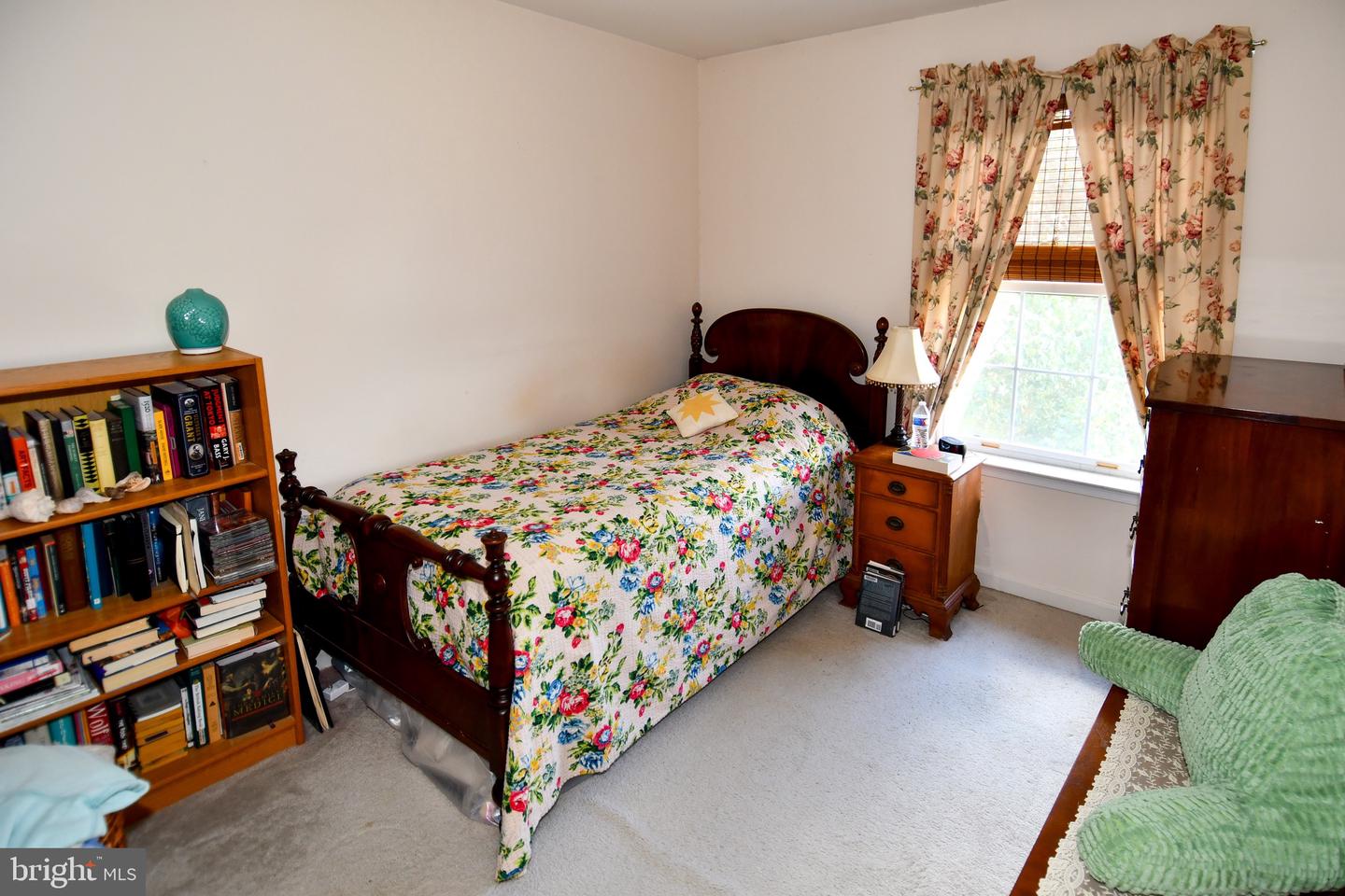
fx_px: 672
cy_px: 448
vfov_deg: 67.4
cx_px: 672
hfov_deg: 90.0
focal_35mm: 18
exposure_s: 1/60
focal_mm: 12
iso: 400
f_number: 4
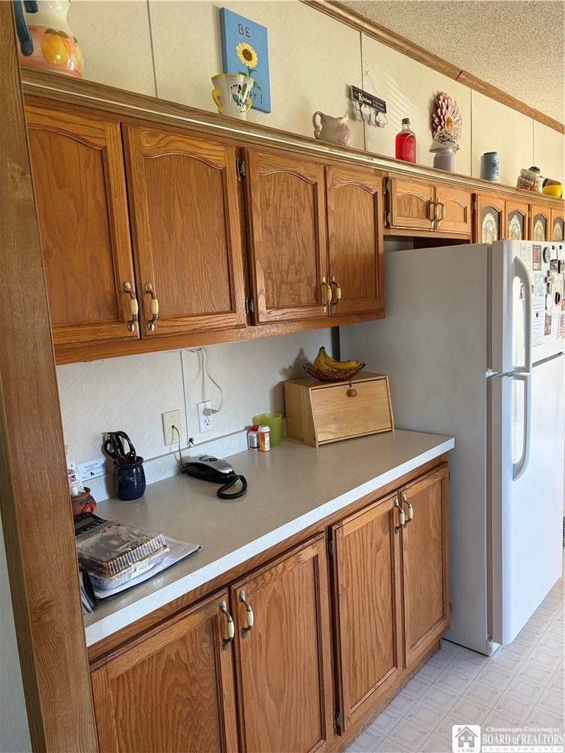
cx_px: 282
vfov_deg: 67.3
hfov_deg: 53.1
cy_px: 376
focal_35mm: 26
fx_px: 566
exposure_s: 1/70
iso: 125
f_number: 1.6
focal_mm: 5.96
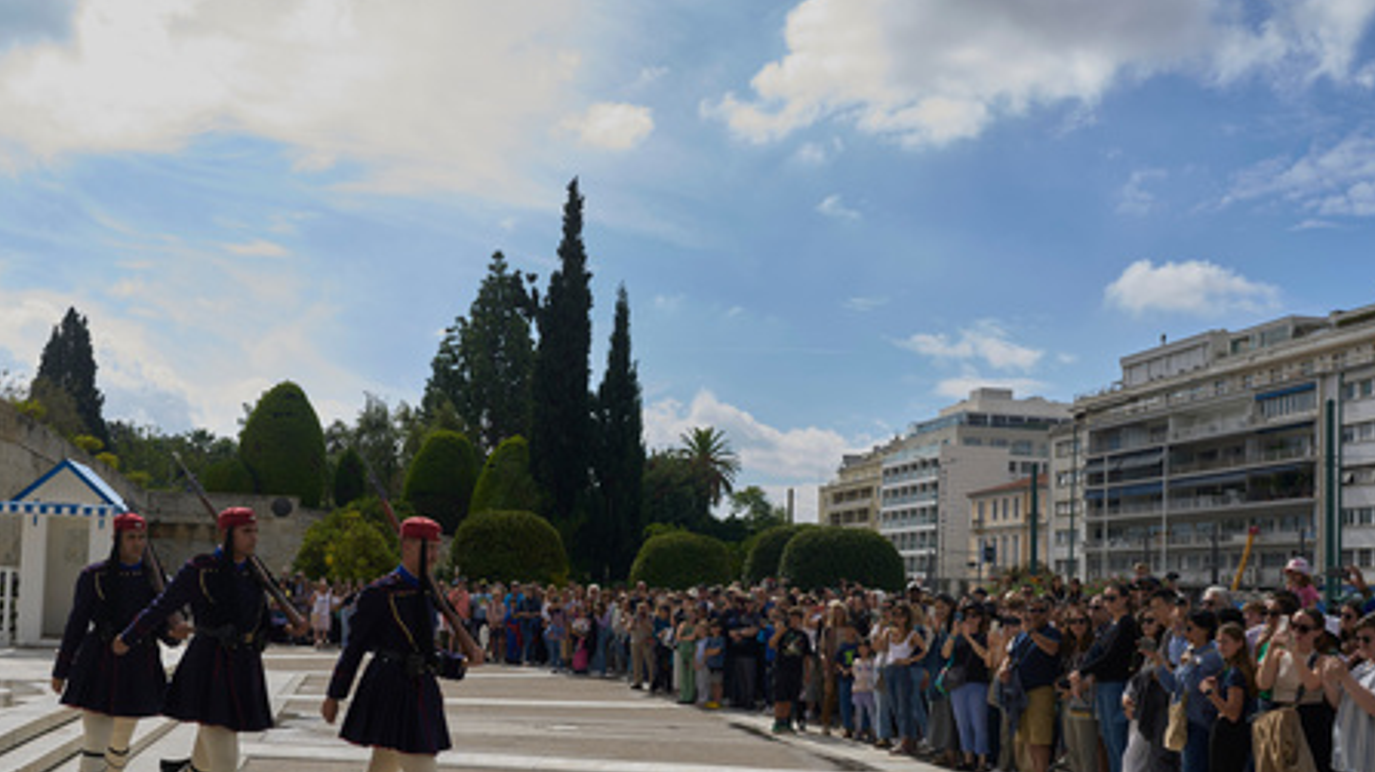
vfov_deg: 28.2
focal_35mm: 42
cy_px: 506
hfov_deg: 48.4
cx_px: 680
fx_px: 1531
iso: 50
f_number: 5
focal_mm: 35
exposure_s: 1/400
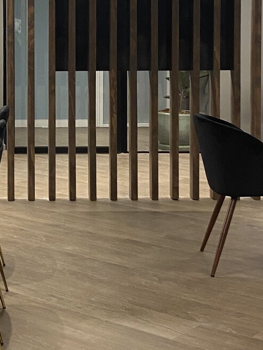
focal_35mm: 80
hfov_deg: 18.2
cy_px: 64
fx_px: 811
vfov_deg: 24.0
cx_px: 35
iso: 200
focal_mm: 4.25
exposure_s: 1/60
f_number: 1.8
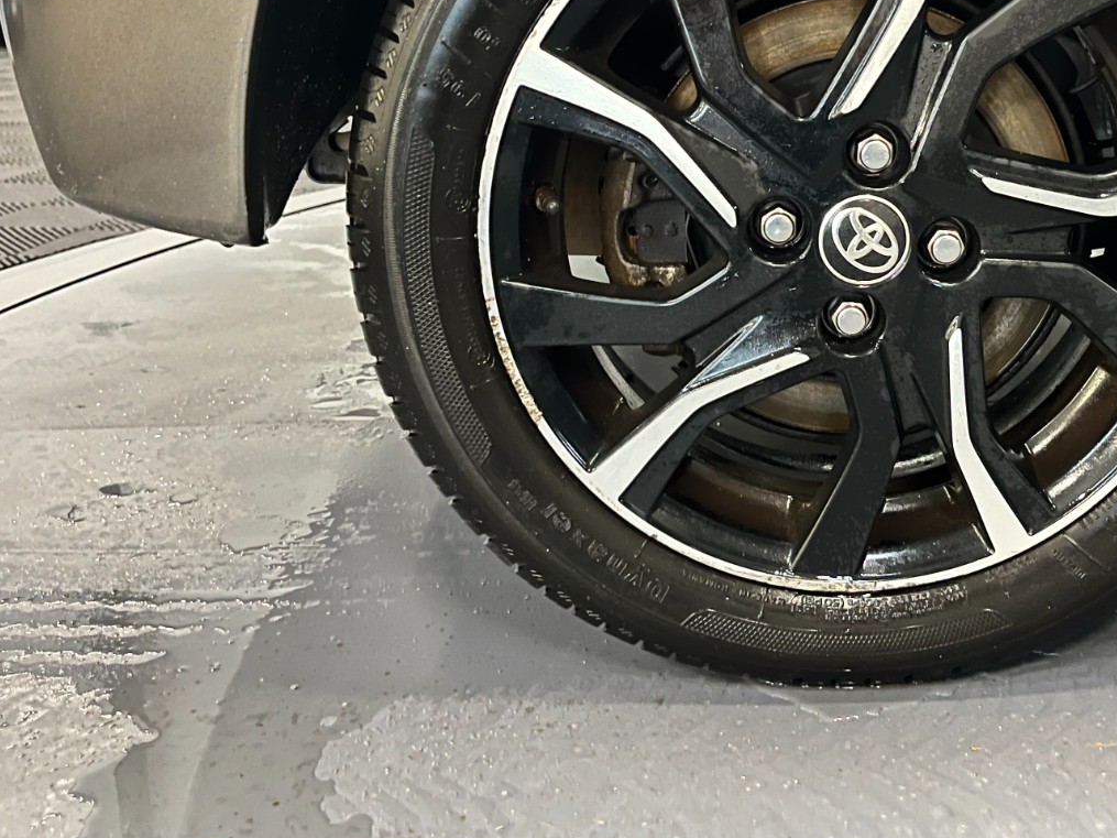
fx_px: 1323
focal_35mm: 41
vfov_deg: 34.5
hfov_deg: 44.4
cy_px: 221
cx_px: 826
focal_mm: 5.1
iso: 1250
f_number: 1.6
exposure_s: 1/25
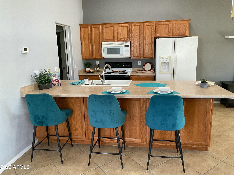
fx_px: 196
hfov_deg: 61.7
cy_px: 88
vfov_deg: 48.2
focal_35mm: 29
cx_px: 117
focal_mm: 3
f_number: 1.8
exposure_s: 1/60
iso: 80
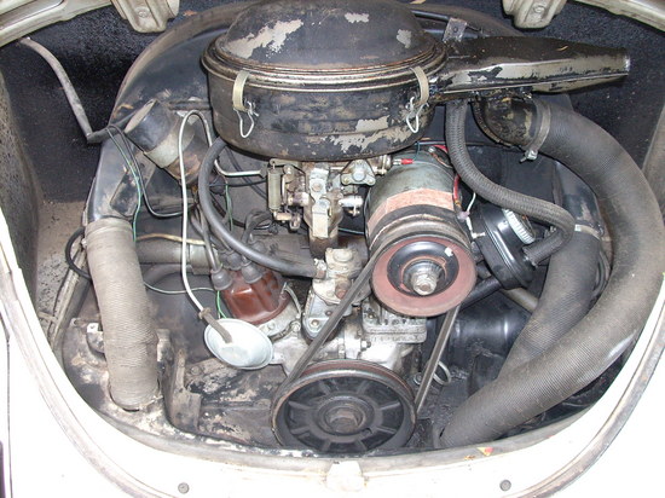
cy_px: 249
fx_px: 710
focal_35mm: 37
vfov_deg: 38.6
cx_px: 332
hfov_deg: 50.2
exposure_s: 1/60
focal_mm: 6.2
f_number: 2.8
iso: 200
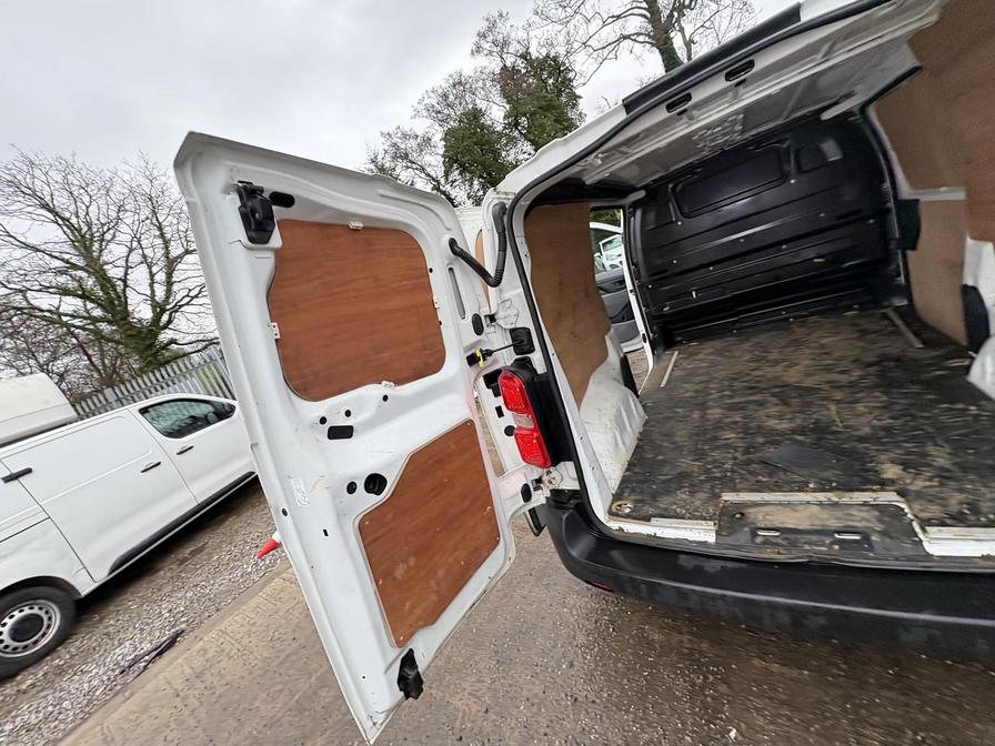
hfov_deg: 102.1
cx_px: 498
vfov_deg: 85.7
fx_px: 402
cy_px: 373
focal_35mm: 14
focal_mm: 2.22
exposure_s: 1/113
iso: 100
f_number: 2.2
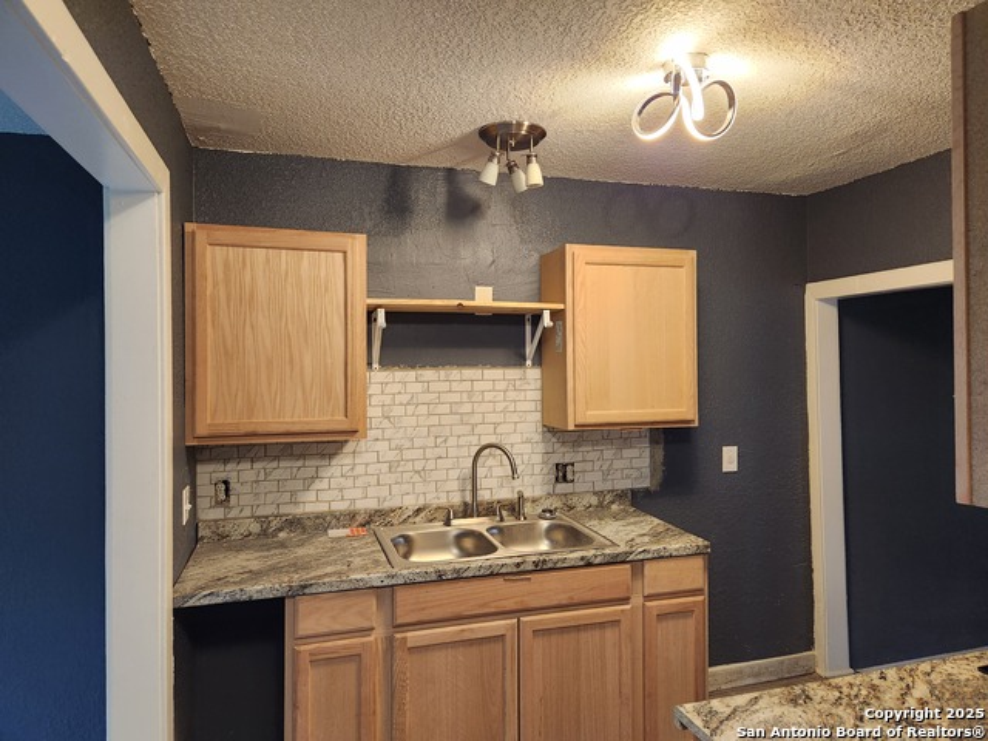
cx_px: 494
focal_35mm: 23
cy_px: 370
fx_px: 656
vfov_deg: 58.9
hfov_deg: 73.9
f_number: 1.8
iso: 500
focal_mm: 5.4
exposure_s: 1/120
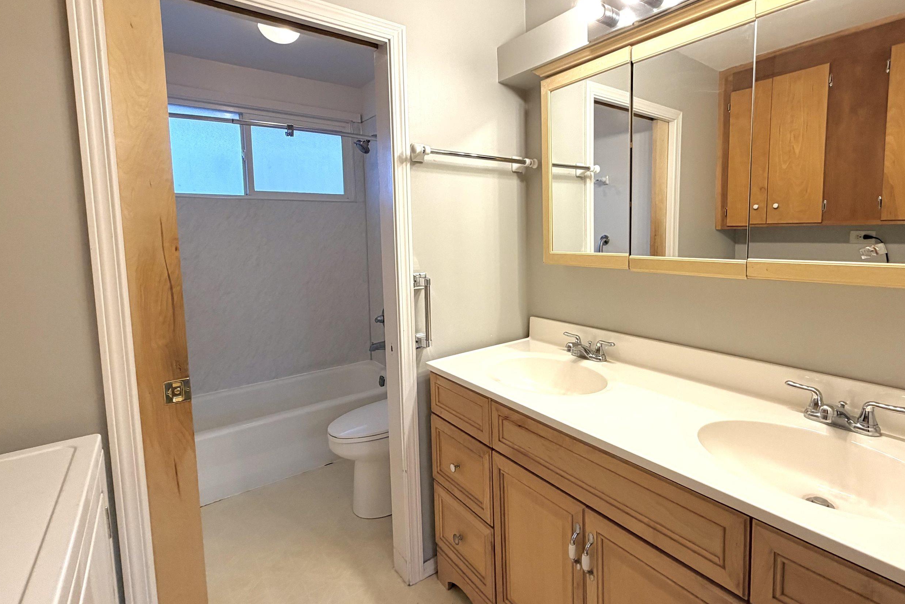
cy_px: 272
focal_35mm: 18
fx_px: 452
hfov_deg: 89.7
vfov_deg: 67.2
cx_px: 502
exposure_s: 1/120
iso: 160
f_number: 2.2
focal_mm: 2.22
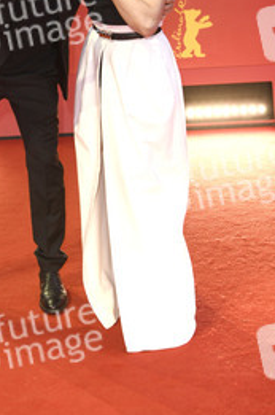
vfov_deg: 28.8
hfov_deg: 19.5
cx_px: 67
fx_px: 794
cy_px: 103
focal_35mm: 69
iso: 640
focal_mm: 45
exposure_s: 1/400
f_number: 4
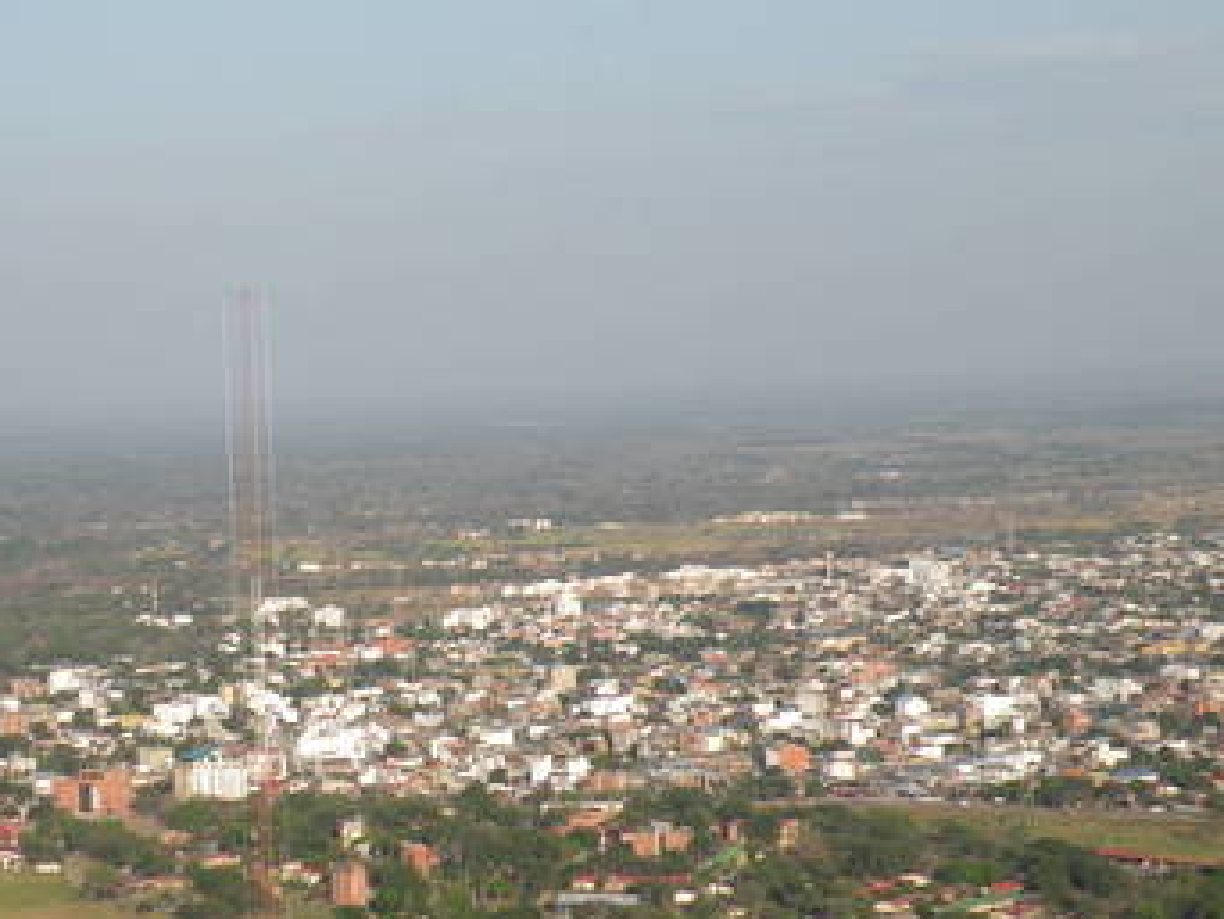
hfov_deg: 20.8
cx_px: 394
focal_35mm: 94
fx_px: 3326
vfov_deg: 15.7
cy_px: 497
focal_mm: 11.9
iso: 64
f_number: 3.5
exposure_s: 1/692
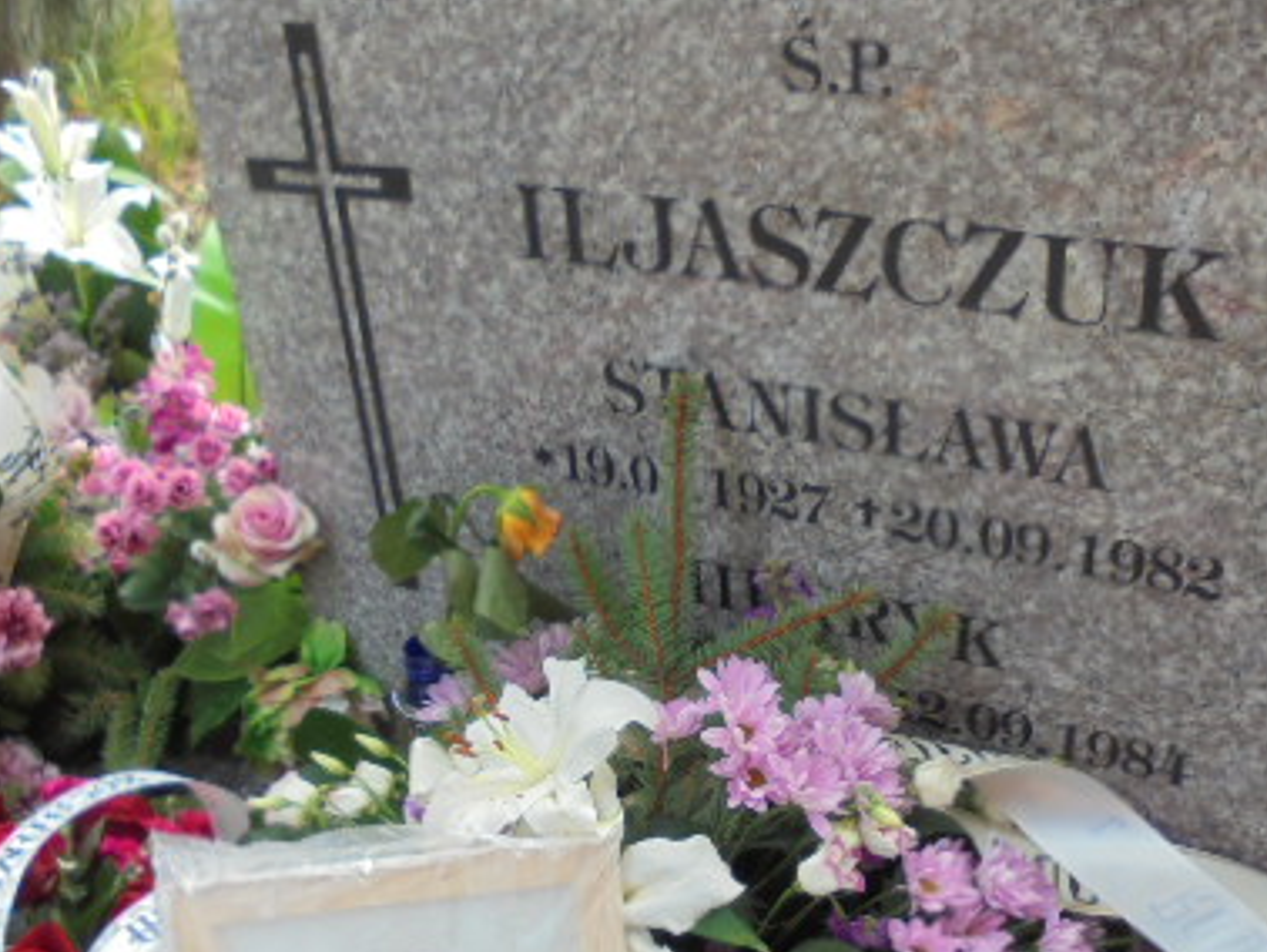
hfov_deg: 42.9
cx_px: 623
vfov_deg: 32.3
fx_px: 1611
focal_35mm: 44
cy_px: 721
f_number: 3.5
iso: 100
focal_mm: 4.6
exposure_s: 1/100
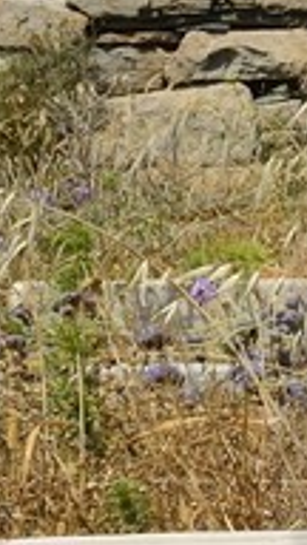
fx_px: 4038
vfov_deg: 7.7
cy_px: 409
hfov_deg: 4.0
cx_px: 1444
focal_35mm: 279
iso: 200
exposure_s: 1/200
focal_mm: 32
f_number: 16
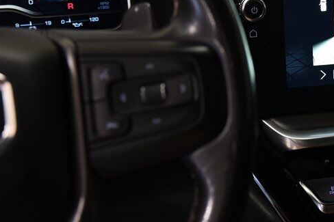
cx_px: 324
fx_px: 779
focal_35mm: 84
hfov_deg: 23.3
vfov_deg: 16.2
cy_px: 68
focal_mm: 40
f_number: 4
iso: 1000
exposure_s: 1/25
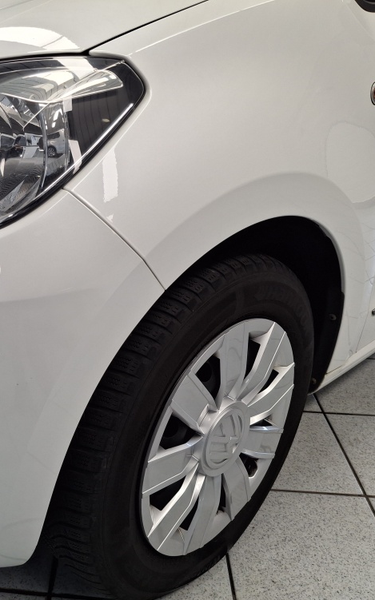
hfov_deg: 34.2
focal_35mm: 36
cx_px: 74
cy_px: 305
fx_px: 589
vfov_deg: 54.0
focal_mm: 4.69
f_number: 1.8
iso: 64
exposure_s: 1/100
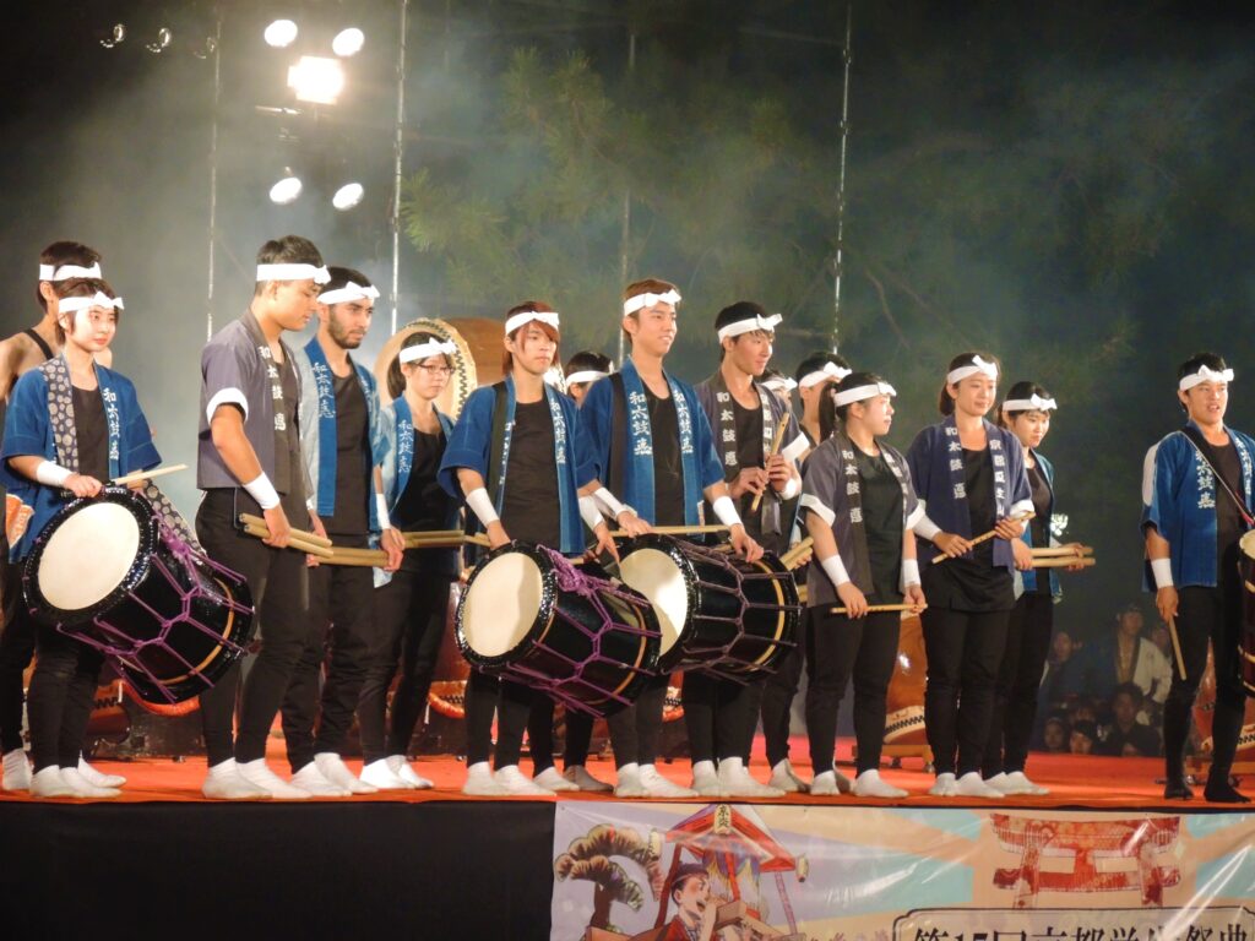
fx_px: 5511
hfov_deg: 13.0
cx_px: 628
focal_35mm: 152
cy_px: 470
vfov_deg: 9.8
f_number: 3.5
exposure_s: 1/60
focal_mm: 32.6
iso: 720
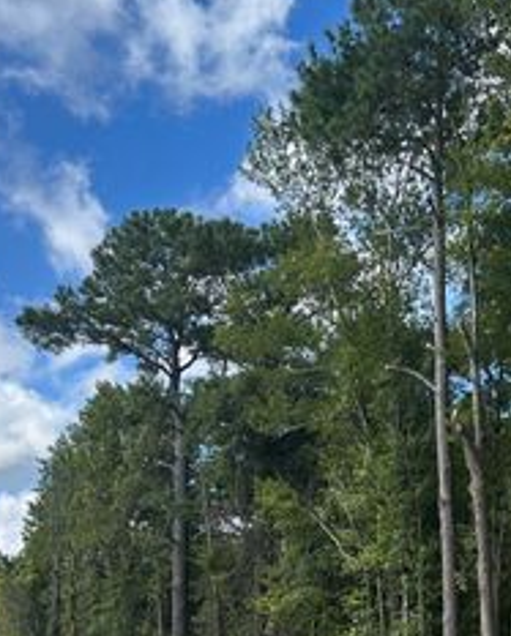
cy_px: 613
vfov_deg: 26.9
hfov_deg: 22.6
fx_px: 1264
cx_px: 385
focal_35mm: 67
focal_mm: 6.86
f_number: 1.78
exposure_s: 1/1639
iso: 80
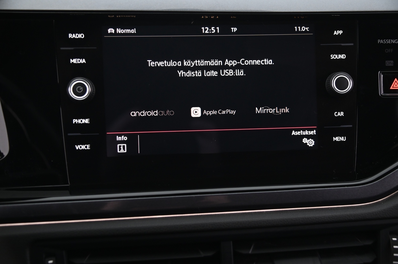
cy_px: 132
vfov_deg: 28.0
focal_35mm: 48
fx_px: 530
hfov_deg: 41.1
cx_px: 199
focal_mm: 48
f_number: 4
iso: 2000
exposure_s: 1/20
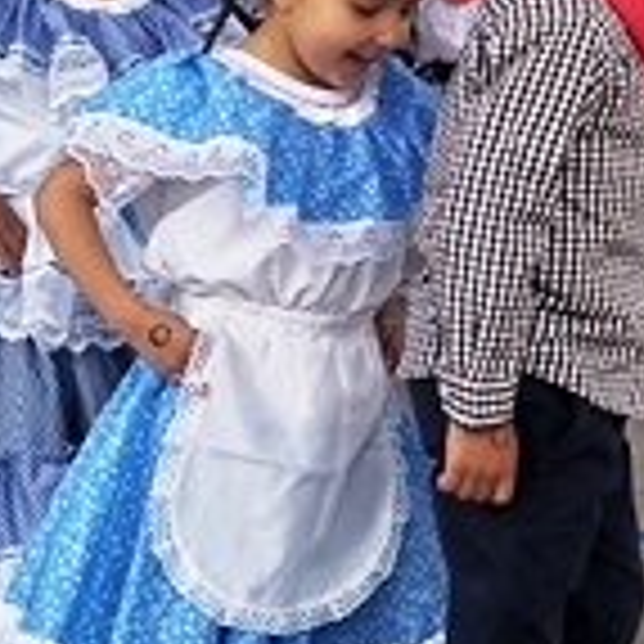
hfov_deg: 13.8
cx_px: 964
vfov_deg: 14.3
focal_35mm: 119
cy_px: -63
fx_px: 2505
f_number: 1.9
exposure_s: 1/819
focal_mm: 3.94
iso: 250
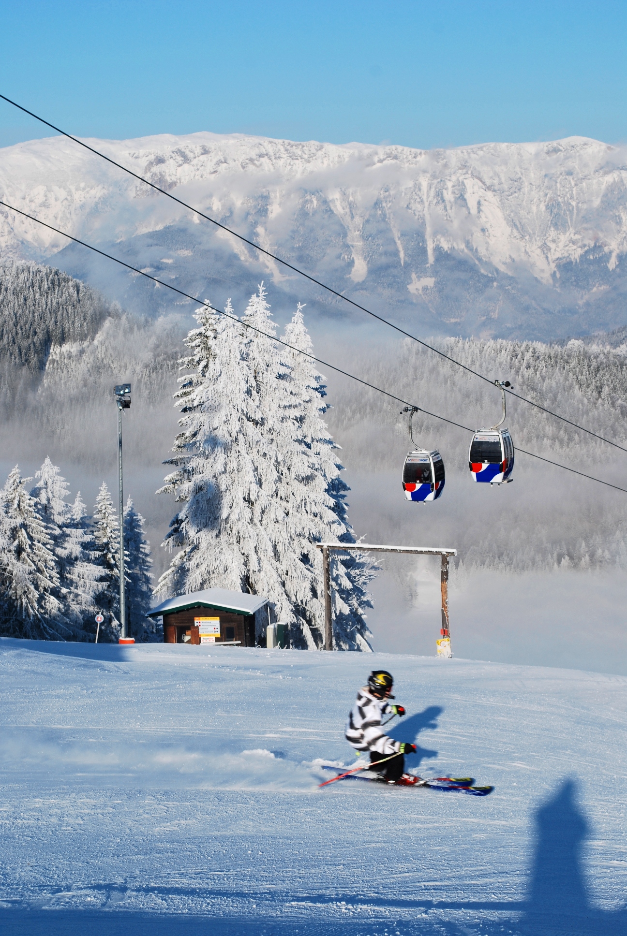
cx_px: 314
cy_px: 468
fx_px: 2149
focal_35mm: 82
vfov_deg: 24.6
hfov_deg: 16.6
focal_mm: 55
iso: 100
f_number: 9
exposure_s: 1/320
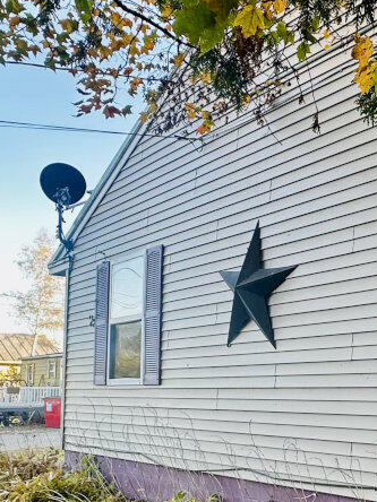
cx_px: 421
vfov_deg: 43.9
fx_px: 610
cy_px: 349
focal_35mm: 42
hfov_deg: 30.5
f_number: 2.2
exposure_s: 1/99
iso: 50
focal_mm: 2.22
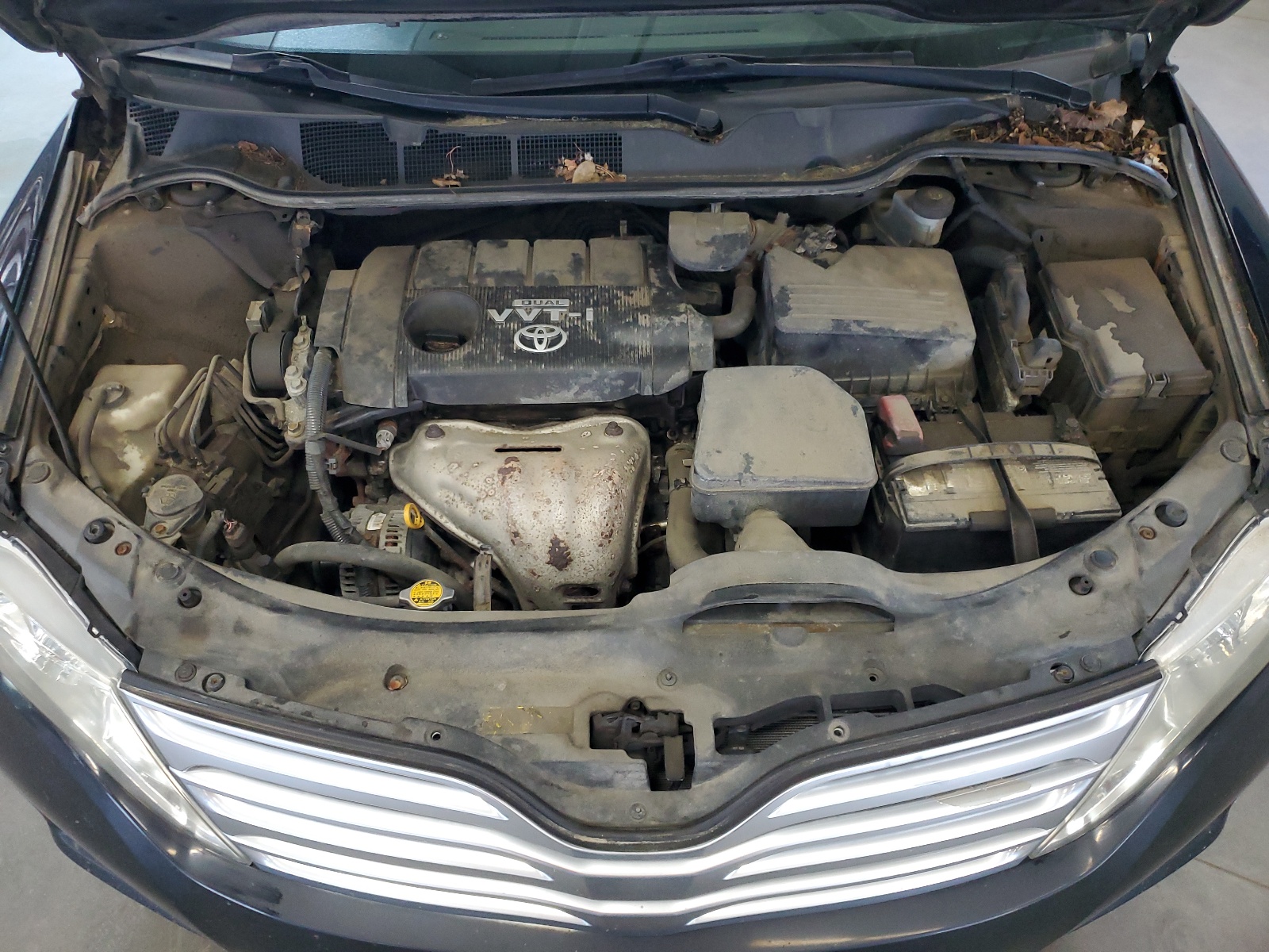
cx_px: 634
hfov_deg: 67.3
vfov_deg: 53.1
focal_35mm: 26
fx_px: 953
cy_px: 476
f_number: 1.5
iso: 222
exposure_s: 1/60.2
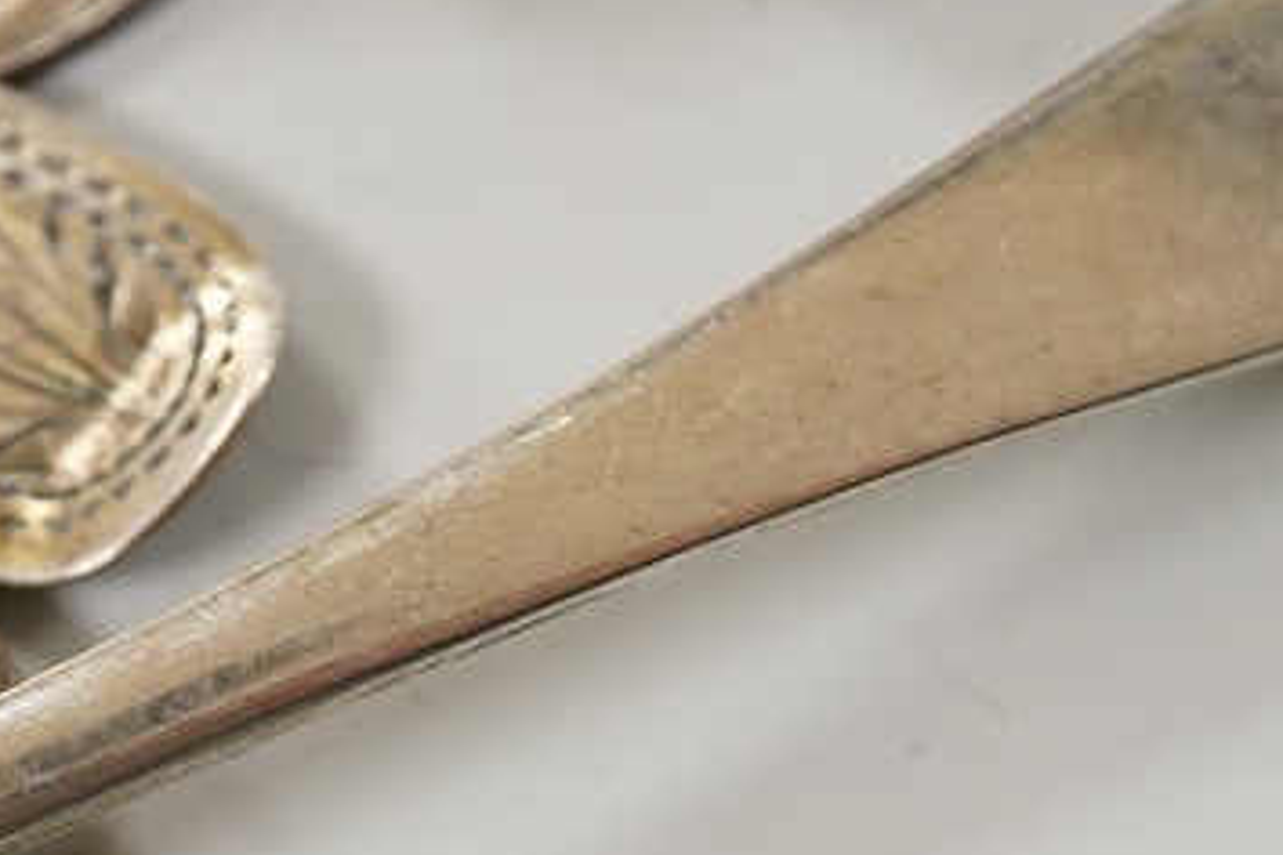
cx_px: 574
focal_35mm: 143
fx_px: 5096
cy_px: 993
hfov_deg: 14.3
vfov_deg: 9.5
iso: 2500
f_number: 8
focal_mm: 30
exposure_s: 1/200
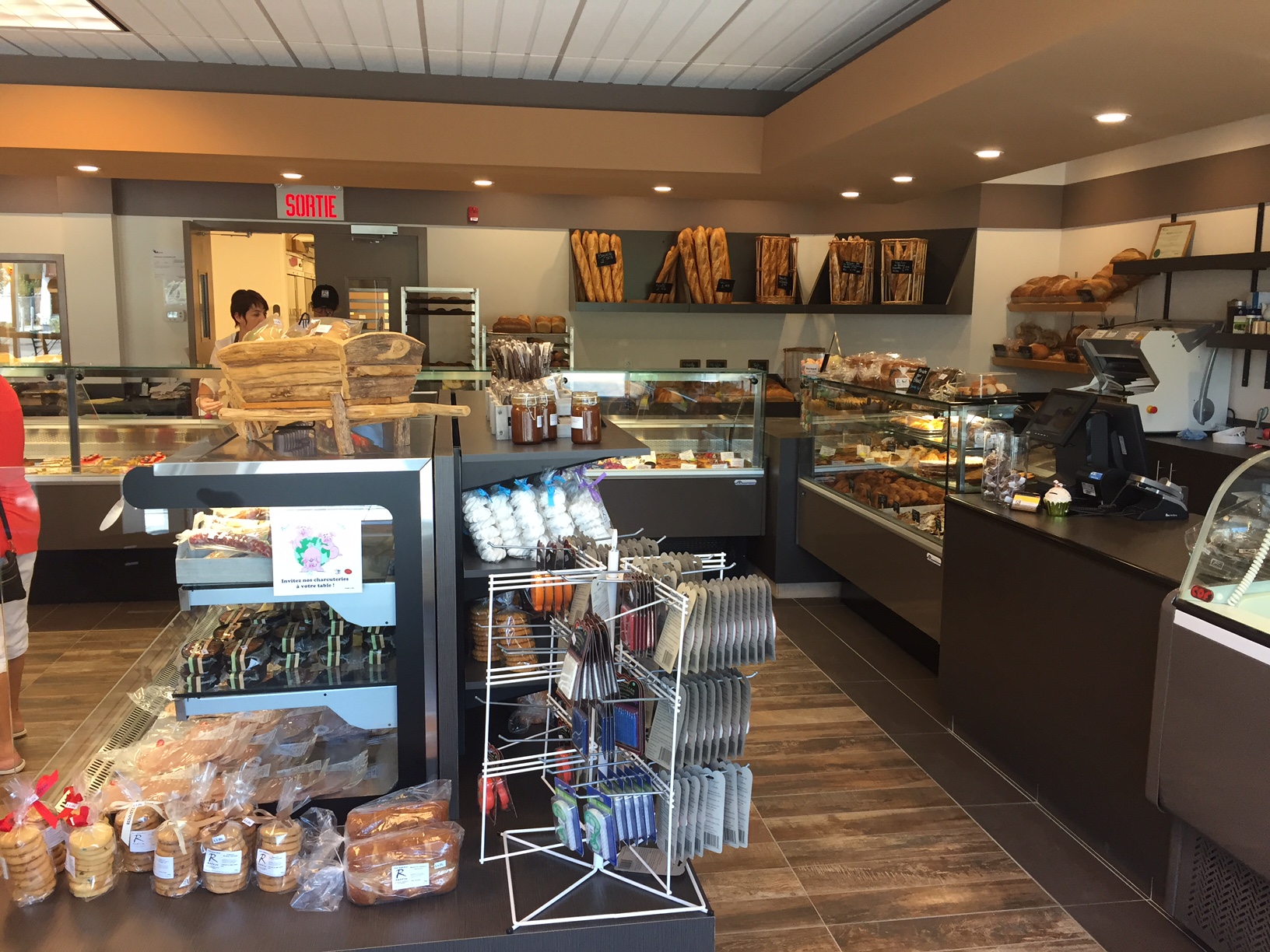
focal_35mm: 29
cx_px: 635
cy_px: 476
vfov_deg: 48.2
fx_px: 1064
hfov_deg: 61.7
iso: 32
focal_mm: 4.15
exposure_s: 1/30
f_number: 2.2
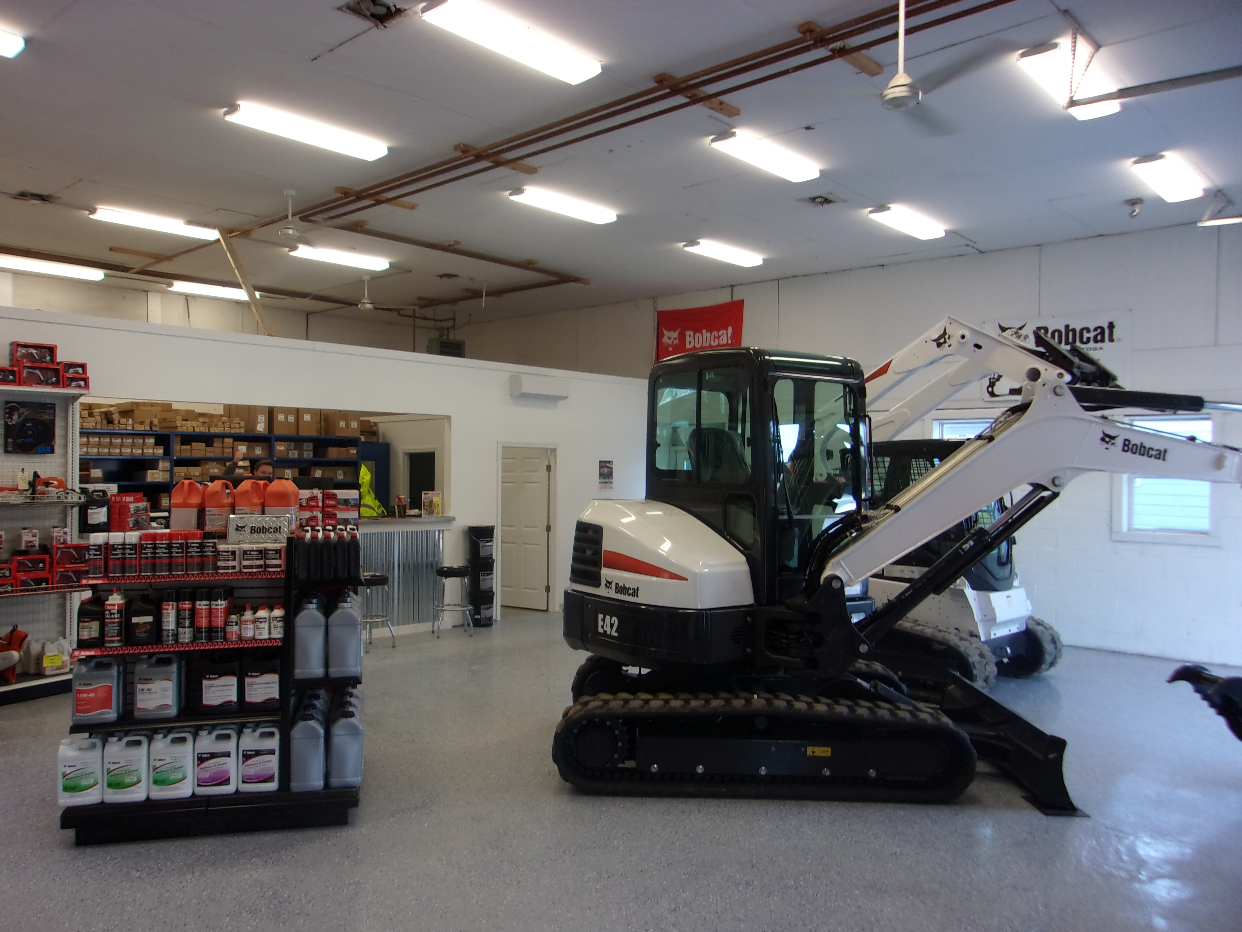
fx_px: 969
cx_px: 621
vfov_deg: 51.4
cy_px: 466
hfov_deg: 65.3
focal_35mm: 27
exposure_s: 1/34
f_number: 3
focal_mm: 4.9
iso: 106
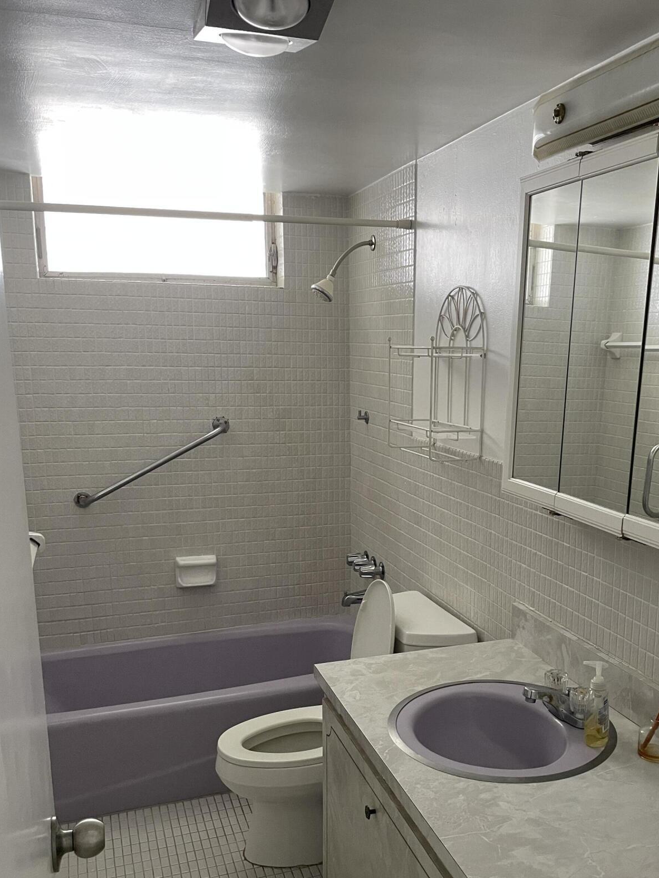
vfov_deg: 54.9
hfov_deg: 42.7
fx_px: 838
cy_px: 530
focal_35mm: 33
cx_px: 408
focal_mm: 4.2
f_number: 1.6
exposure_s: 1/80
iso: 125
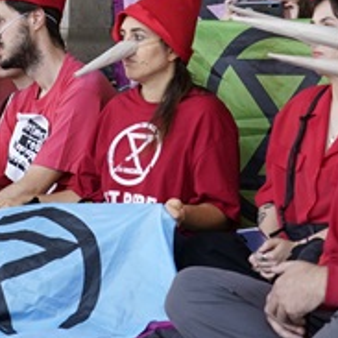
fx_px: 2265
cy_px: 37
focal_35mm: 205
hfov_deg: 8.5
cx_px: -18
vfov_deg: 8.5
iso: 640
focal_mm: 49
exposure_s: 1/160
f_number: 5
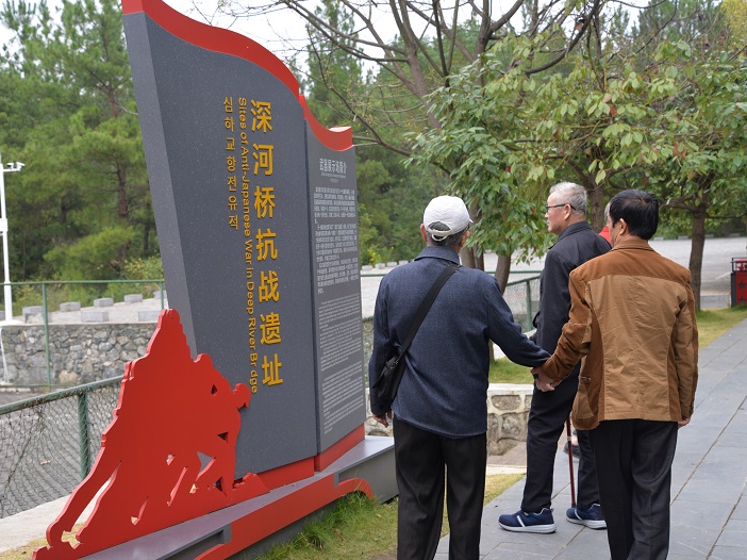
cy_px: 282
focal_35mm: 57
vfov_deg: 25.6
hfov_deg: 33.8
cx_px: 351
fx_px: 1230
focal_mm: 52
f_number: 5.6
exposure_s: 1/125
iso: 200
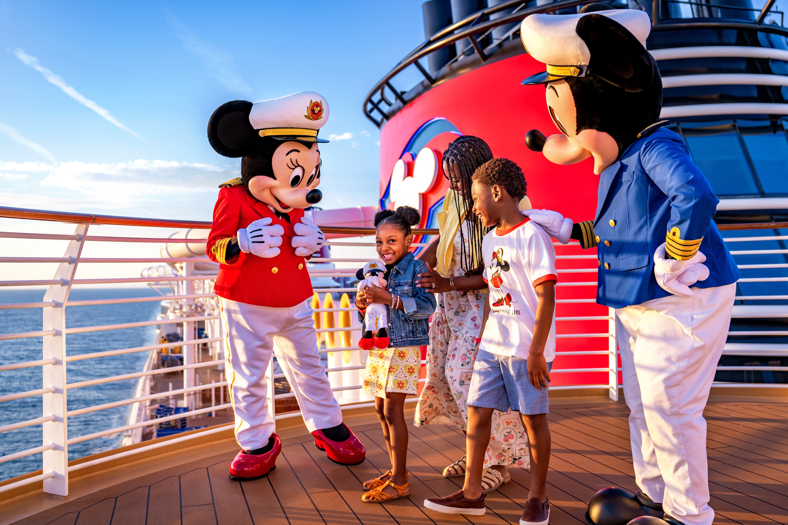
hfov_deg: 58.7
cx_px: 394
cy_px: 262
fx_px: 700
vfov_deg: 41.1
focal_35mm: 32
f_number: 4
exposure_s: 1/320
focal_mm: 32
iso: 125
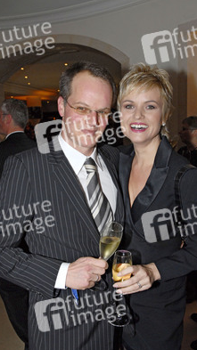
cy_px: 177
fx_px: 297
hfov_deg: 36.6
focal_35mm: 32
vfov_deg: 61.0
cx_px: 107
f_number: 5.6
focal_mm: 20
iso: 640
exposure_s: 1/100
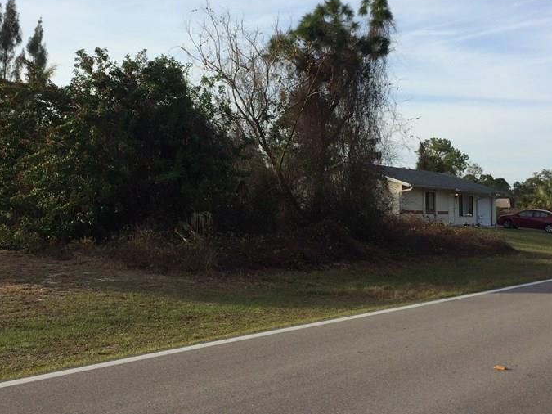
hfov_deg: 42.5
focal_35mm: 44
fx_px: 702
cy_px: 158
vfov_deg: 32.7
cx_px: 193
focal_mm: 4.15
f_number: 2.2
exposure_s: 1/1208
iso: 32
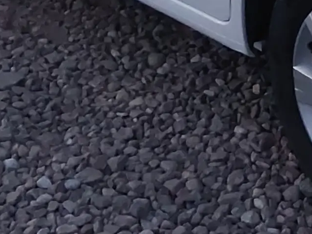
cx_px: 427
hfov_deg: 10.6
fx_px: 1631
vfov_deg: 7.8
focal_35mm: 181
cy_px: -277
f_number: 1.8
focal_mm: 4.6
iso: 400
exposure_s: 1/33
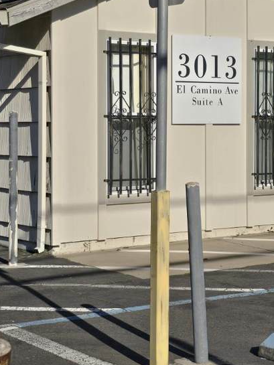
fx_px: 570
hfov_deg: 26.8
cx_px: 196
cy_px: 124
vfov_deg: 35.2
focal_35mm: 54
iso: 12
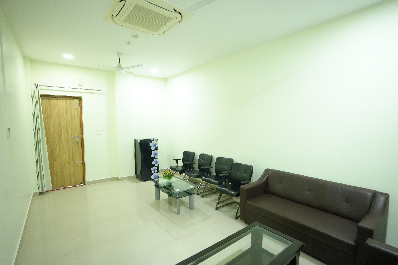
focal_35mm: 17
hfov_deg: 93.3
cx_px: 199
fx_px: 188
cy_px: 132
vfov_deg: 70.4
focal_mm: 17
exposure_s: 1/200
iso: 5000
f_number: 2.8
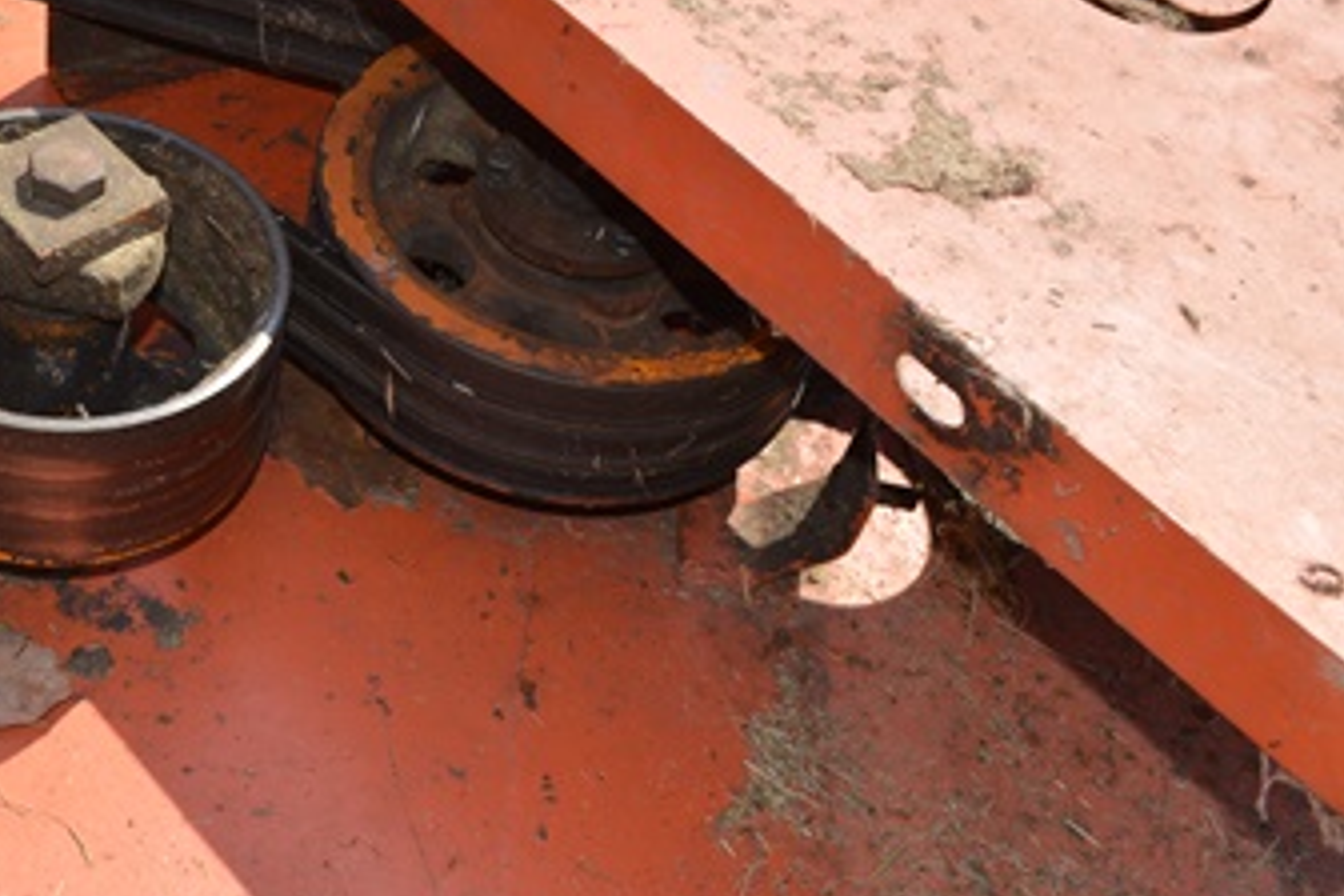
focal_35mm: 59
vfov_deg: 22.9
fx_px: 2202
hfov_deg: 32.3
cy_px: 288
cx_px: 148
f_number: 8
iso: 100
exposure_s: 1/200
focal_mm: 22
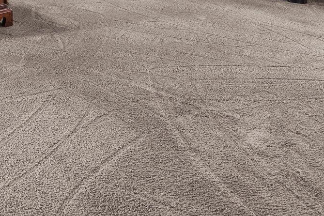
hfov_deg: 30.8
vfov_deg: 21.8
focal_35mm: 52
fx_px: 468
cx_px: -87
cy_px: -105
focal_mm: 17
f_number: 8
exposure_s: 1/15
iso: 500
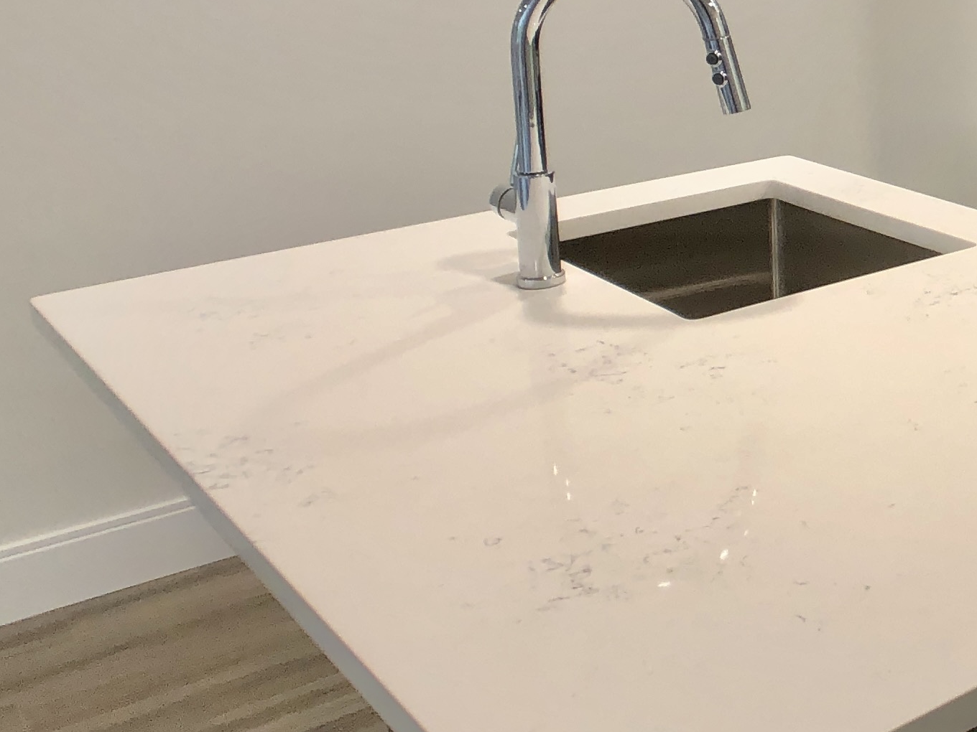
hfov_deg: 21.1
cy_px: 67
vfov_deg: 17.5
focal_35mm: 83
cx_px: 1321
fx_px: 2343
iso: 64
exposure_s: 1/30
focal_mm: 3.99
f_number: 1.8
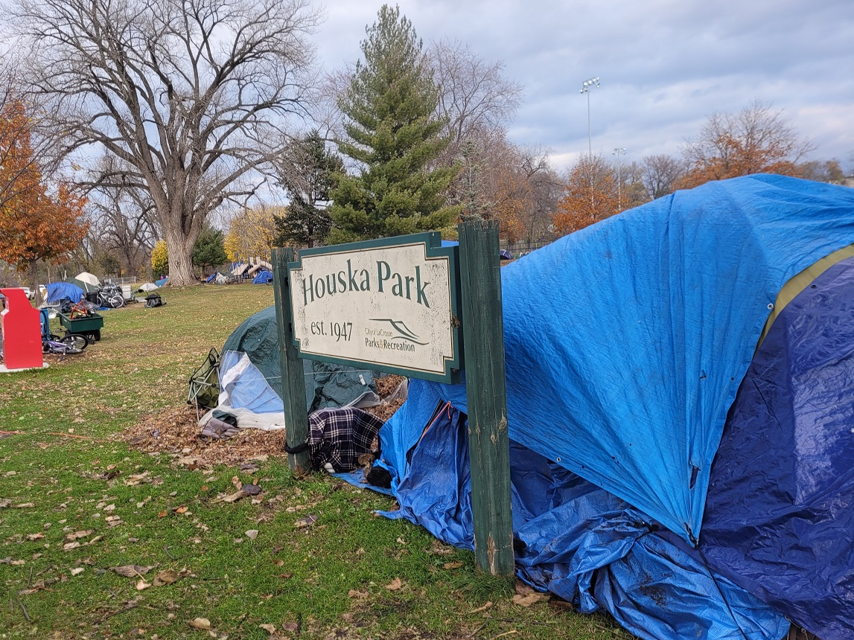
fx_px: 789
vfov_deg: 44.1
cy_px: 332
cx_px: 329
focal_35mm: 32
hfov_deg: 56.3
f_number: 1.8
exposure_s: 1/120
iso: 50
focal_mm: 5.4
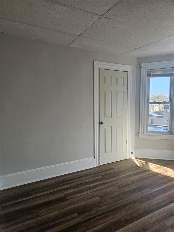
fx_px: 154
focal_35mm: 23
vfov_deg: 73.9
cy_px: 116
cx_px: 87
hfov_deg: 58.9
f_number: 1.7
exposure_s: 1/359
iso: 125
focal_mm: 6.3
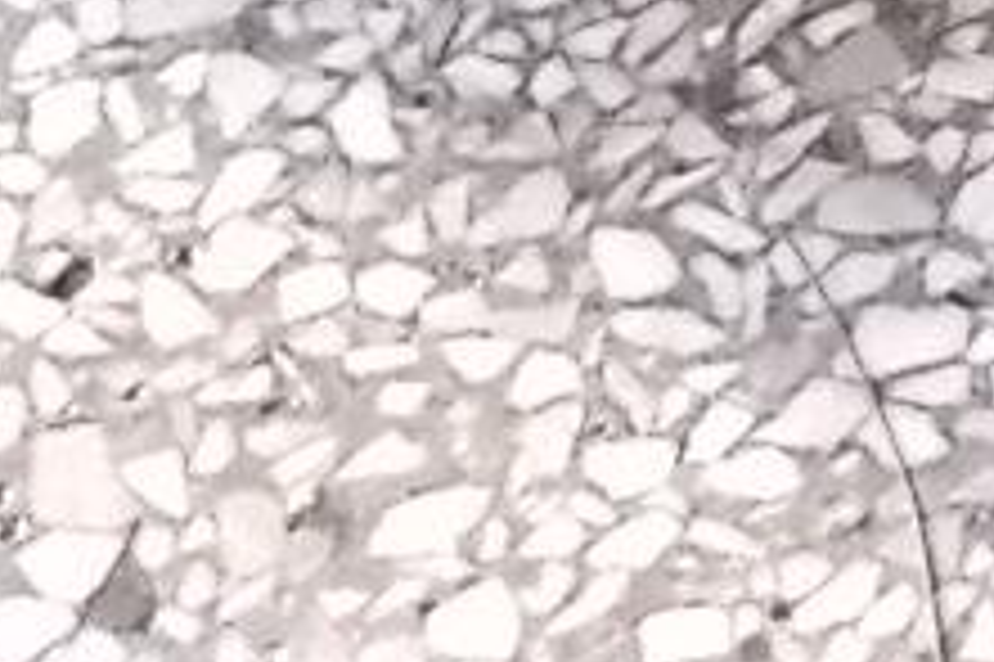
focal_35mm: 196
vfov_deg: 6.4
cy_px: -1292
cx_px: 2483
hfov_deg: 9.3
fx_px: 5408
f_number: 3.2
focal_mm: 4.6
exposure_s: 1/320
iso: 400
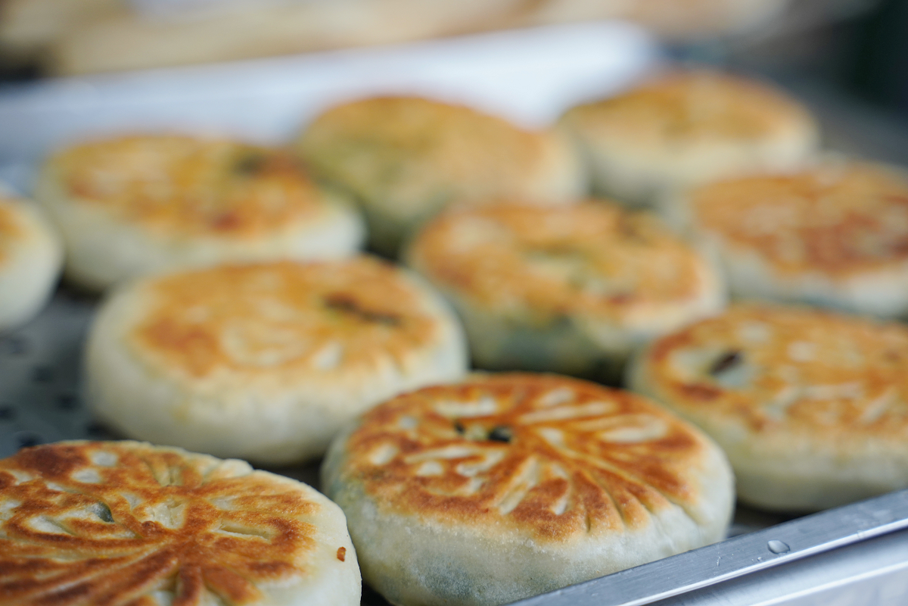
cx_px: 454
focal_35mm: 75
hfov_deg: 27.0
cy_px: 303
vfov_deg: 18.2
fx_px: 1892
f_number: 4
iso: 800
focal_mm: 75
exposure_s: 1/80
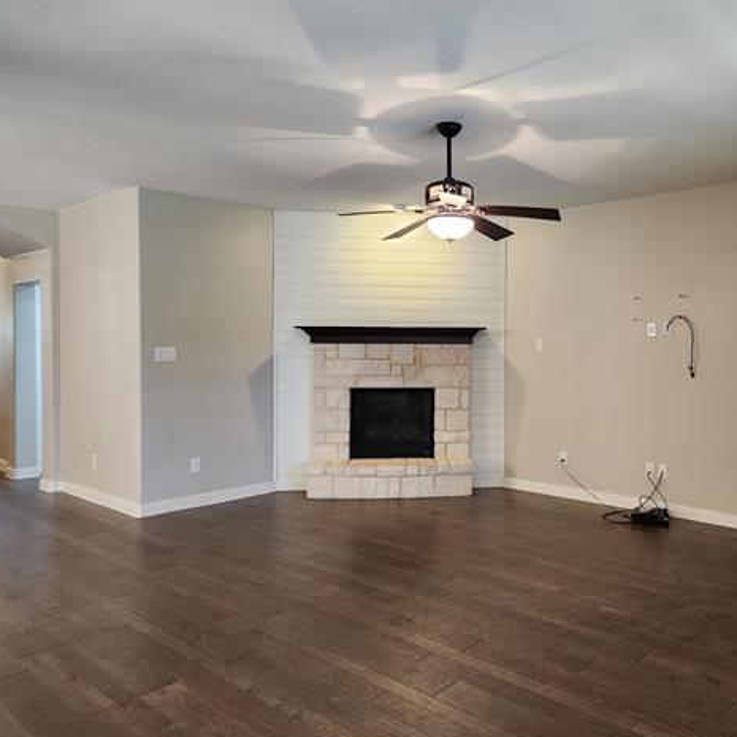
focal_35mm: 28
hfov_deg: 56.1
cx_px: 491
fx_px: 674
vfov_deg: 57.3
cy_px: 368
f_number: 1.8
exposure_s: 1/120
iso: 640
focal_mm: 5.4
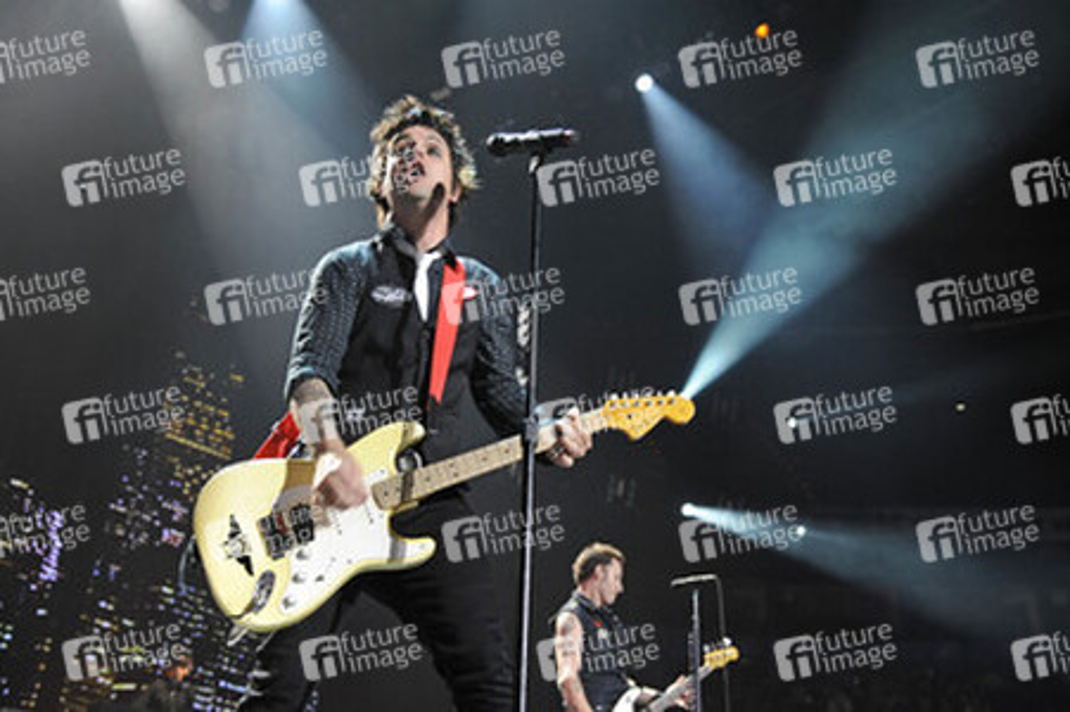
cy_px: 356
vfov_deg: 35.0
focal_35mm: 38
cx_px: 535
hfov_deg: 50.7
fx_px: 1129
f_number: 4
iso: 2000
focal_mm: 38
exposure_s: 1/125
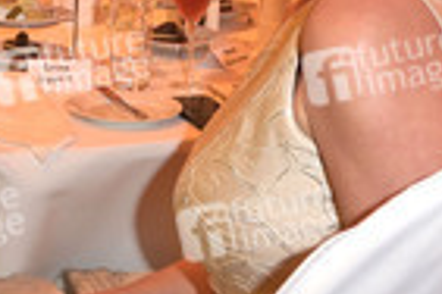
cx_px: -14
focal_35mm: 77
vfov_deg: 17.3
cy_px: -9
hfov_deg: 24.9
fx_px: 945
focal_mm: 24
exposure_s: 1/25
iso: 1600
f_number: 4.5
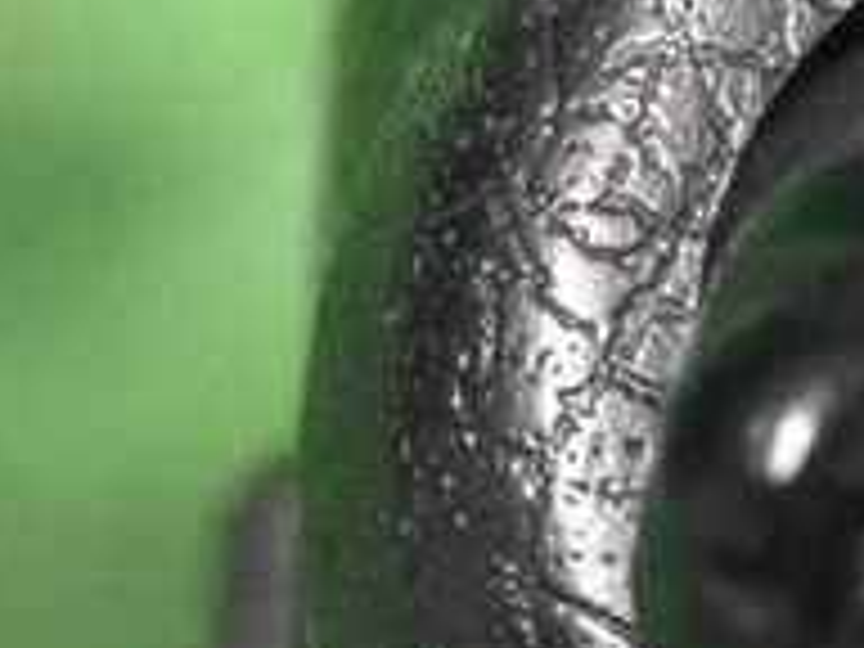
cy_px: -144
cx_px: 1332
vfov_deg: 6.1
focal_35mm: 241
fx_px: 6015
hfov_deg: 8.0
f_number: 4.1
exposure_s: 1/50
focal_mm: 13.65
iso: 6400
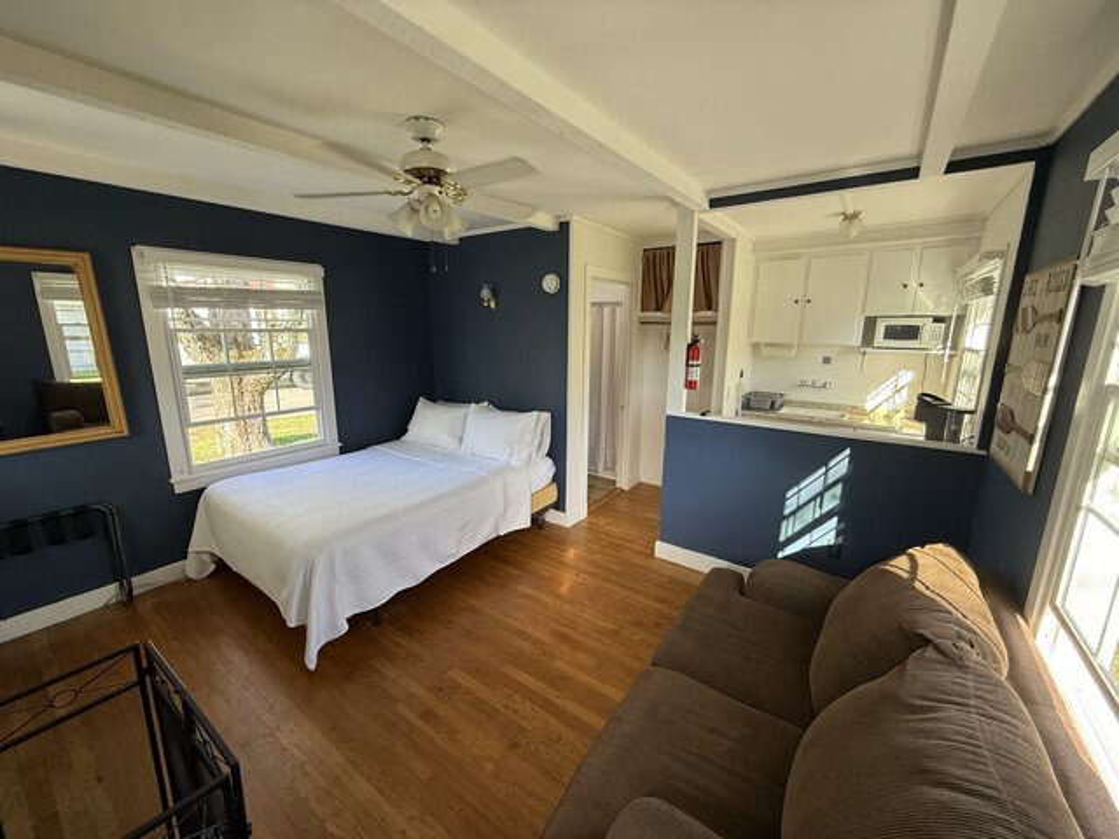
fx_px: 453
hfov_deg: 102.1
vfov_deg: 85.7
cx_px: 560
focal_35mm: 14
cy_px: 420
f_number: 2.2
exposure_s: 1/99
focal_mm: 2.22
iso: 160
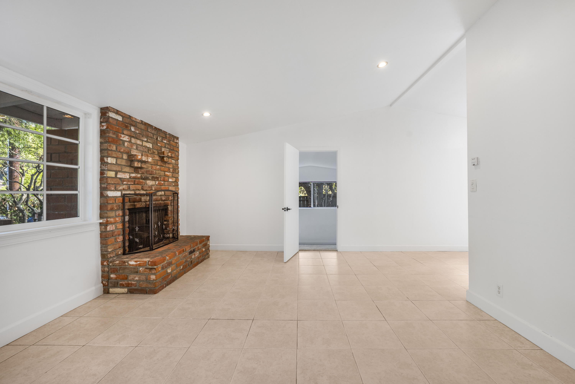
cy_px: 192
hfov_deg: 104.3
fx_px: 224
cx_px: 288
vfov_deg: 81.2
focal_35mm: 14
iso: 320
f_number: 8
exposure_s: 1/15
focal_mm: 14
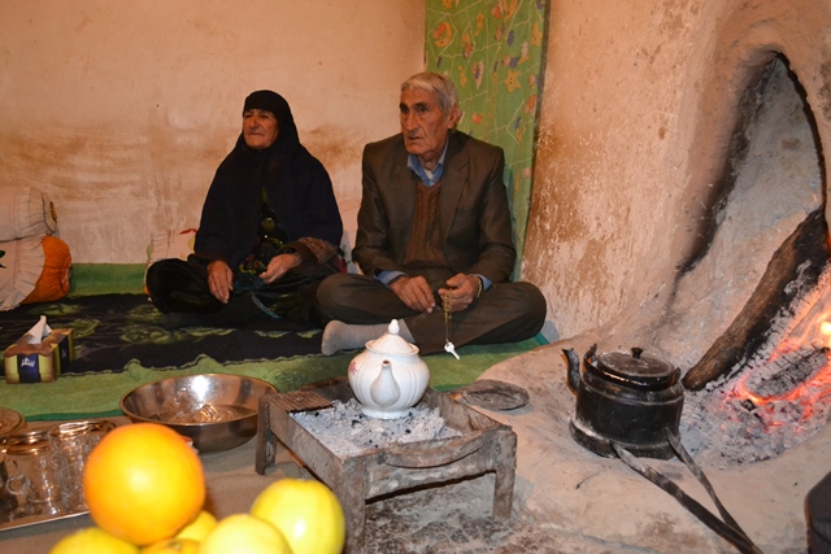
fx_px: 693
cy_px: 277
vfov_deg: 43.6
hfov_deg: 61.9
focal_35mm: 30
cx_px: 416
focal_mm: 20
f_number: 3.8
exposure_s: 1/60
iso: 2800
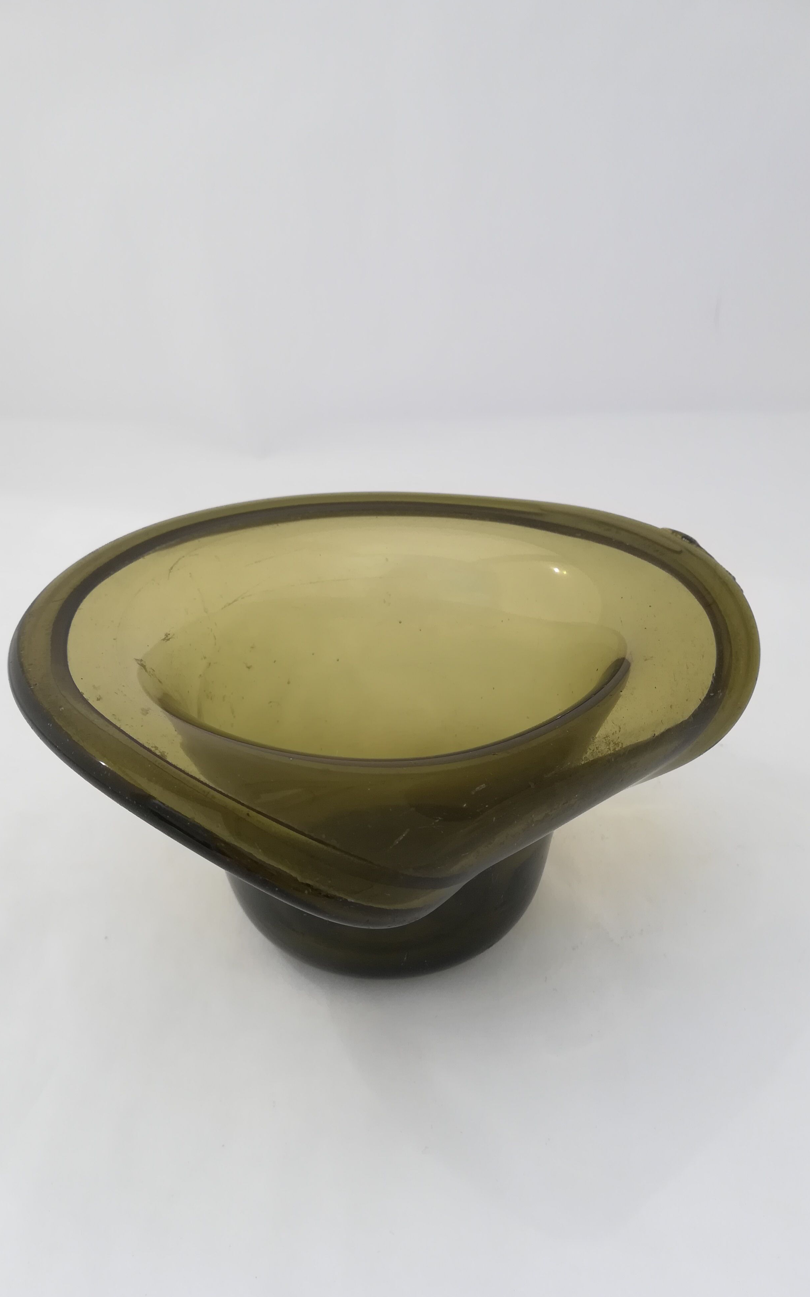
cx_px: 397
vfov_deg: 66.5
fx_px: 989
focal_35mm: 28
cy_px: 656
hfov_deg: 44.5
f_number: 2.2
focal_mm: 3.83
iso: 50
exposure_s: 1/960
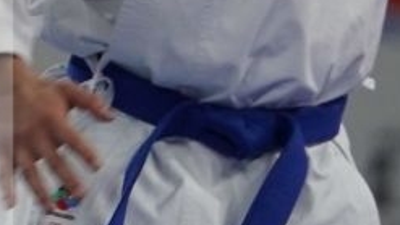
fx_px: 21618
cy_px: 94
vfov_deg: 0.6
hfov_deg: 1.1
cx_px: -687
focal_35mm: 2038
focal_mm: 178
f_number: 2.8
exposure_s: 1/250
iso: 320
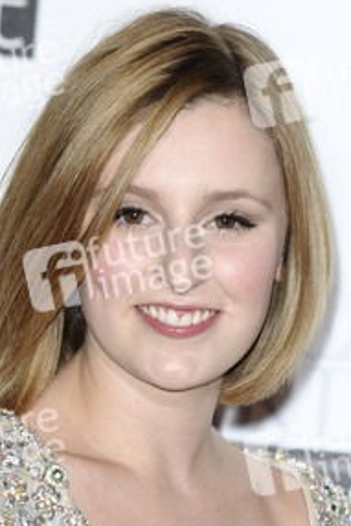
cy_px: 360
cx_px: 172
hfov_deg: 3.3
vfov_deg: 4.9
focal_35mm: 419
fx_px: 6120
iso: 320
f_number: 5
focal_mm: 200
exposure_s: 1/200
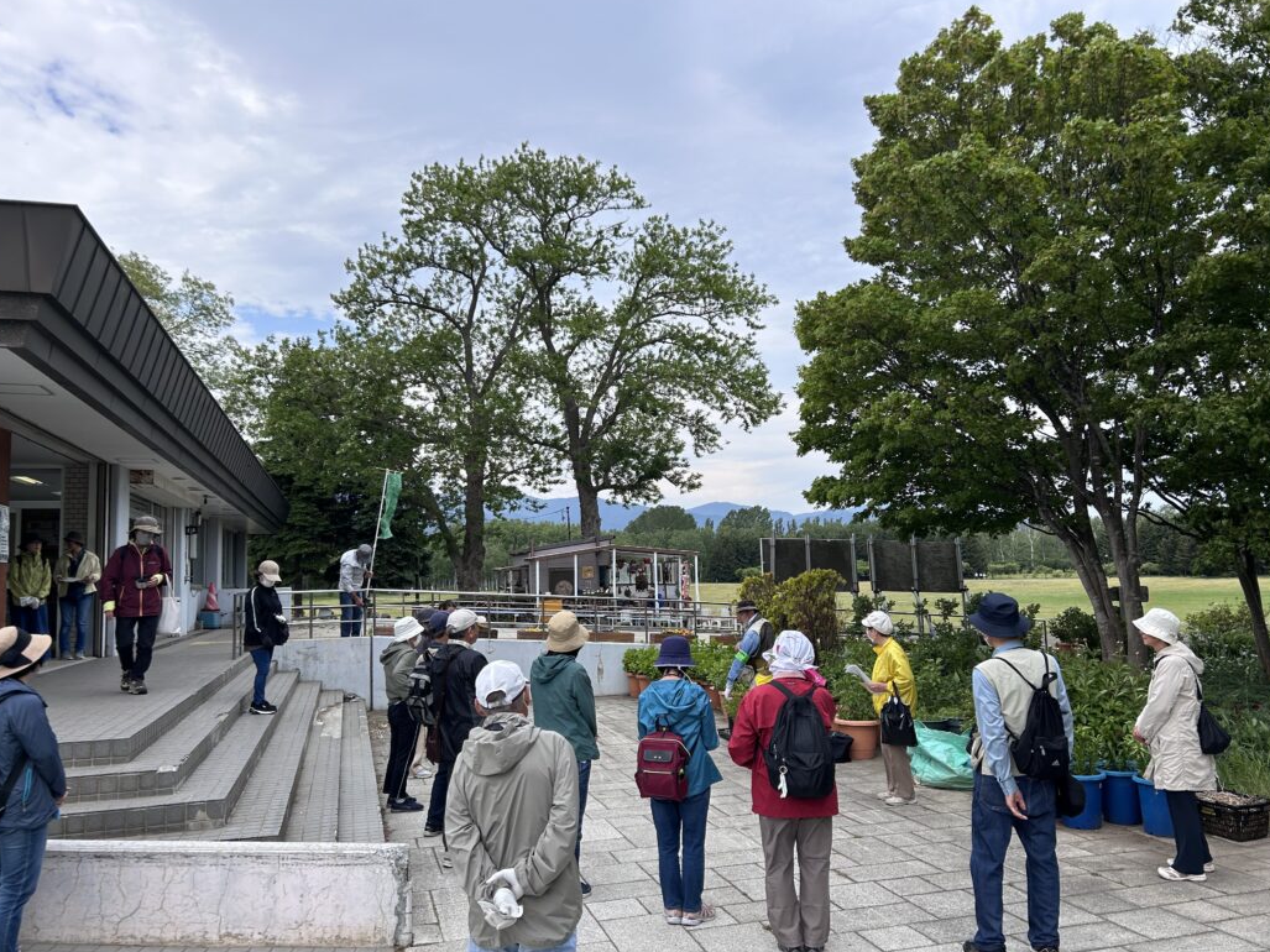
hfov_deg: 65.3
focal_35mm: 27
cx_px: 641
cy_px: 478
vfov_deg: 51.3
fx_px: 990
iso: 50
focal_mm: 5.7
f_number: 1.5
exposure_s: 1/3165
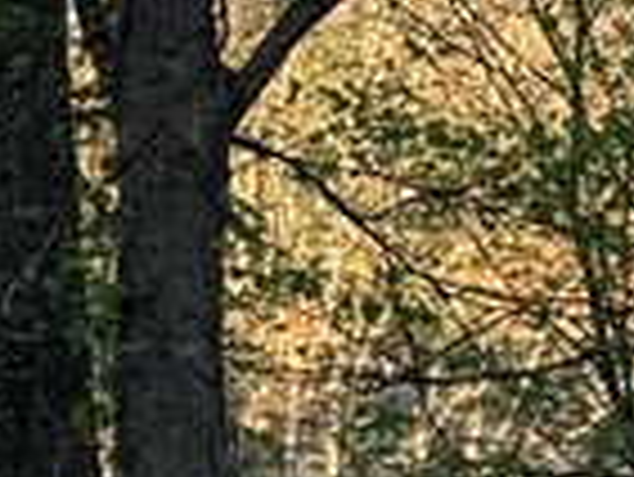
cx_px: 1992
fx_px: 6379
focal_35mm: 348
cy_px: 536
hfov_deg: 5.3
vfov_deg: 4.3
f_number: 1.78
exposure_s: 1/1055
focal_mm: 6.76
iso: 80
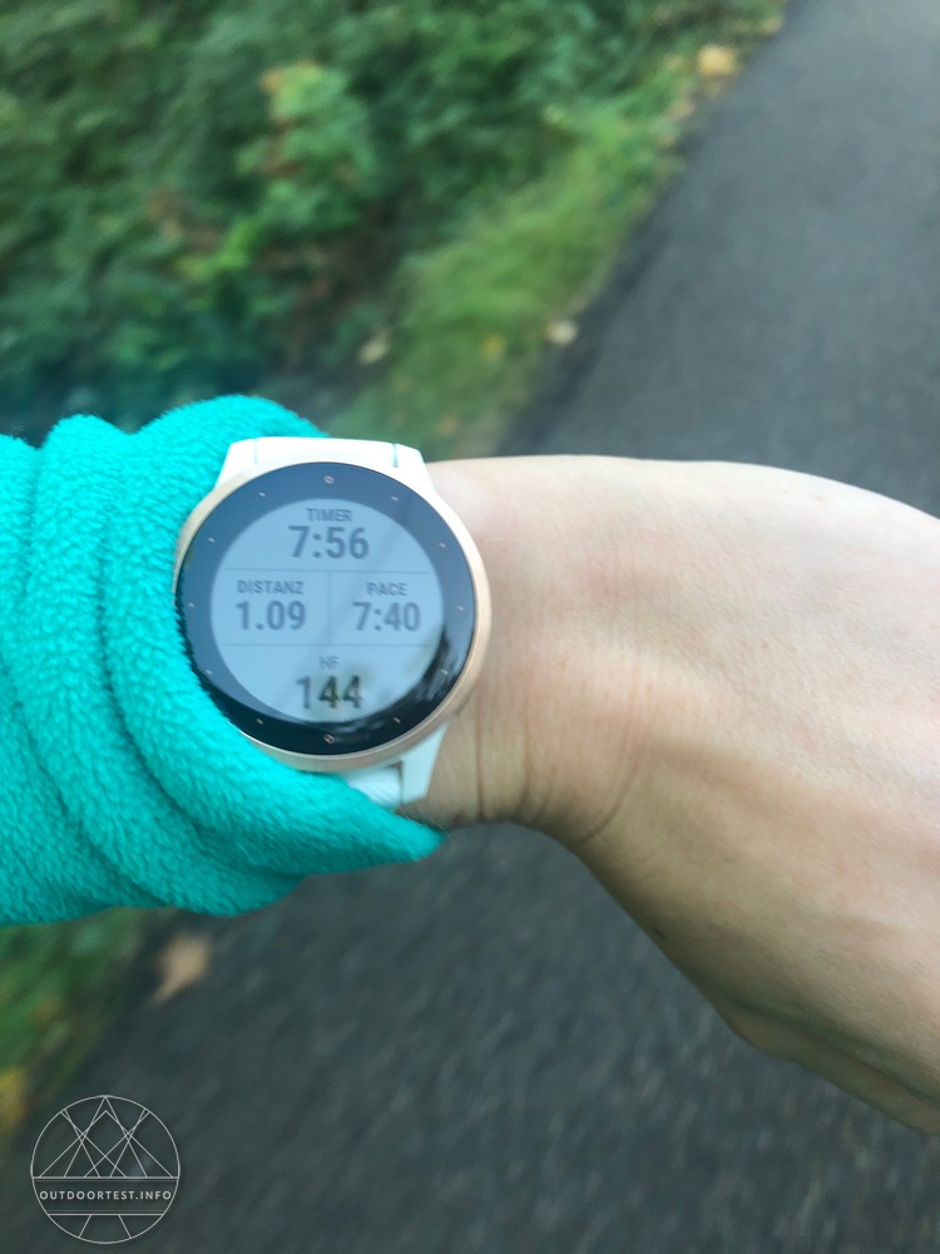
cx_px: 470
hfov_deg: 49.7
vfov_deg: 63.4
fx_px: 1014
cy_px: 627
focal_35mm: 28
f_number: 1.8
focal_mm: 3.99
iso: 50
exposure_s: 1/120
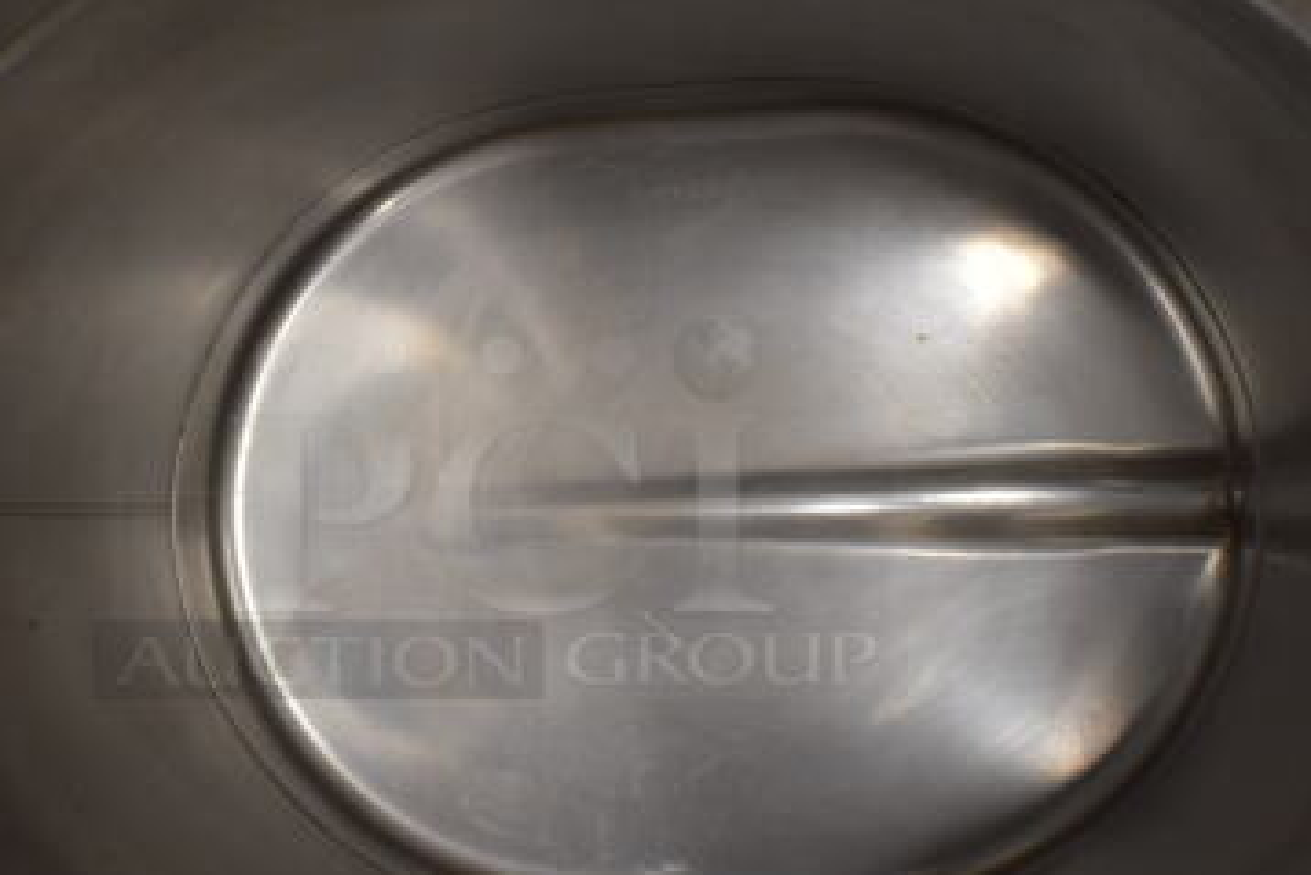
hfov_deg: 42.4
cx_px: 502
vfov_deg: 29.2
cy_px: 505
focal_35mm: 46
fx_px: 1676
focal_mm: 18
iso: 1250
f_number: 3.5
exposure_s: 1/125
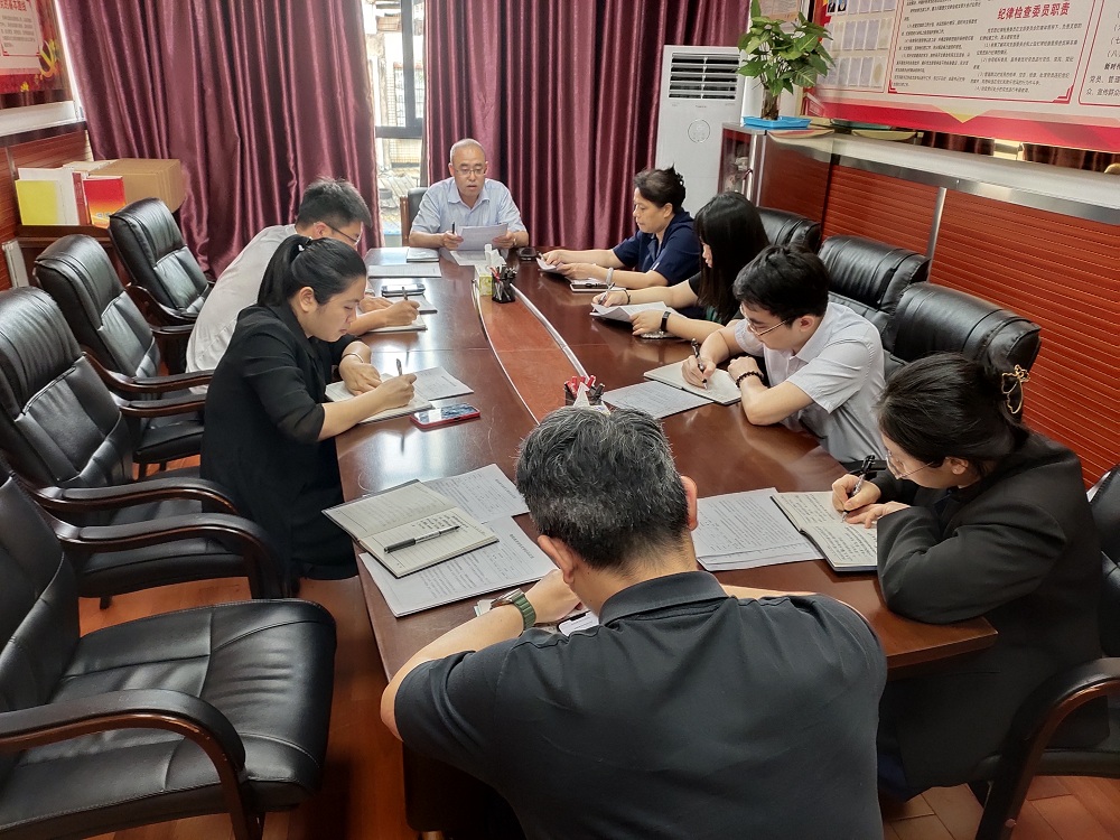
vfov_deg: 58.9
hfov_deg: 73.9
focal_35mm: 23
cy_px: 420
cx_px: 560
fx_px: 744
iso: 56
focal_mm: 4.76
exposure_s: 1/278
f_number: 1.79
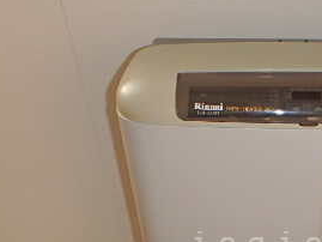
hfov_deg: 36.4
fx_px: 465
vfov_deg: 27.4
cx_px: 274
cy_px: 246
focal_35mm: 50
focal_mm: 3.7
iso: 125
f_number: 3.5
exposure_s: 1/100
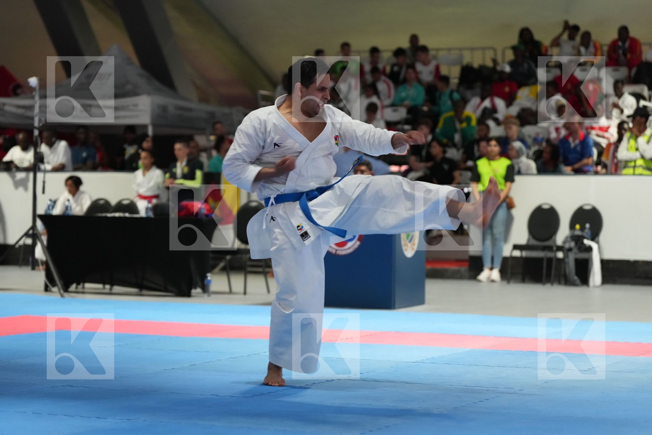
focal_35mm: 92
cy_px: 218
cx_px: 326
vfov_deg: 14.9
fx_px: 1666
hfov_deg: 22.1
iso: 3200
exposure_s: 1/250
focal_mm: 92
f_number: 2.8
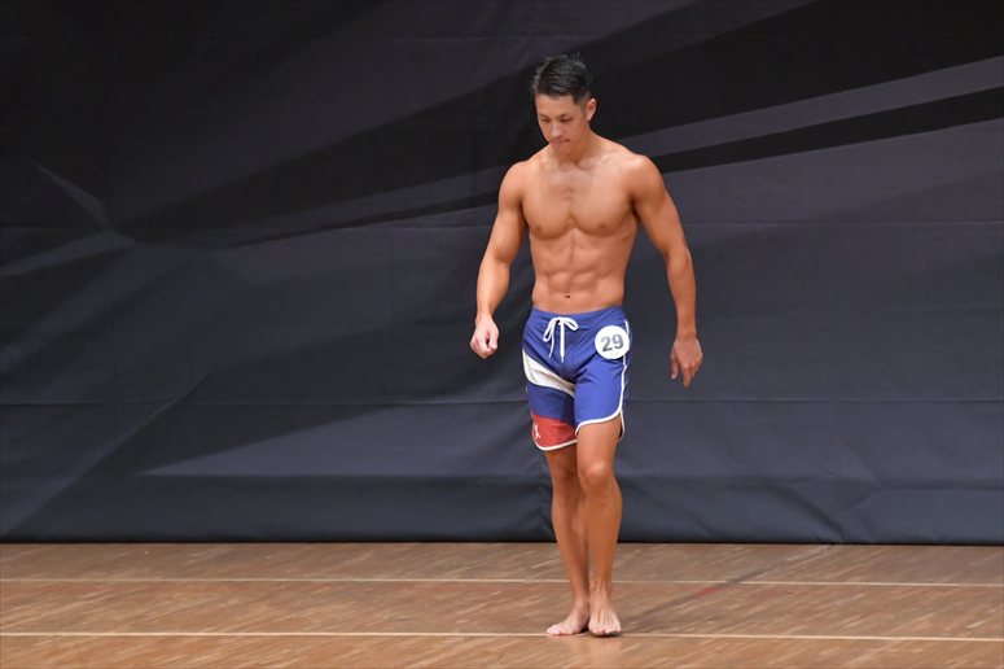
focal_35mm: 315
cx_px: 502
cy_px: 334
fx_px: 8781
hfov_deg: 6.5
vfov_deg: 4.4
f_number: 5.6
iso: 6400
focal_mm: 210
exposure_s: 1/400
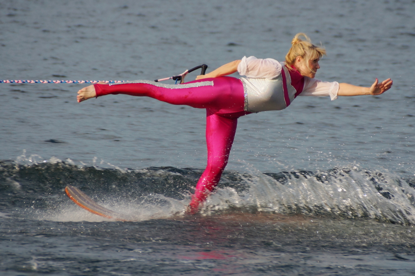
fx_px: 4321
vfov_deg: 3.7
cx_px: 208
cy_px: 138
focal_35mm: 375
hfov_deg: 5.5
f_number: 6.3
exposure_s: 1/400
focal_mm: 250
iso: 200
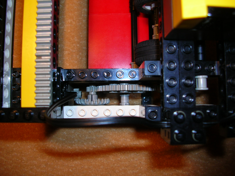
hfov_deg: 52.6
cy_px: 88
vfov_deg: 40.7
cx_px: 118
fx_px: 238
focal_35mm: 35
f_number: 2.8
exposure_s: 1/60.1
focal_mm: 5.8
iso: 50
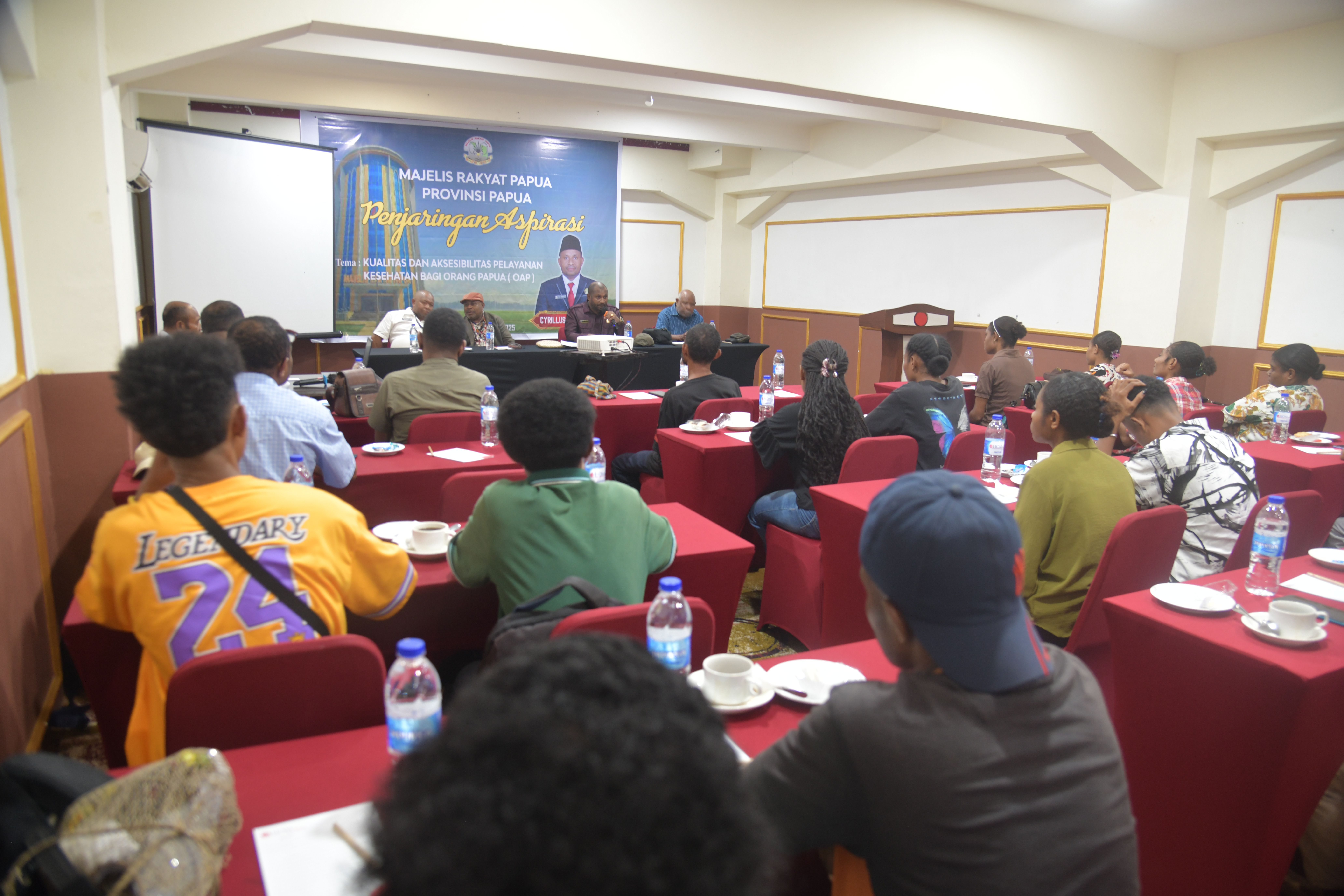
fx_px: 896
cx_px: 672
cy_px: 448
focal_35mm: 24
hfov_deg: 73.7
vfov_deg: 53.1
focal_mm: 24
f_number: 4
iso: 640
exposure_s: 1/8
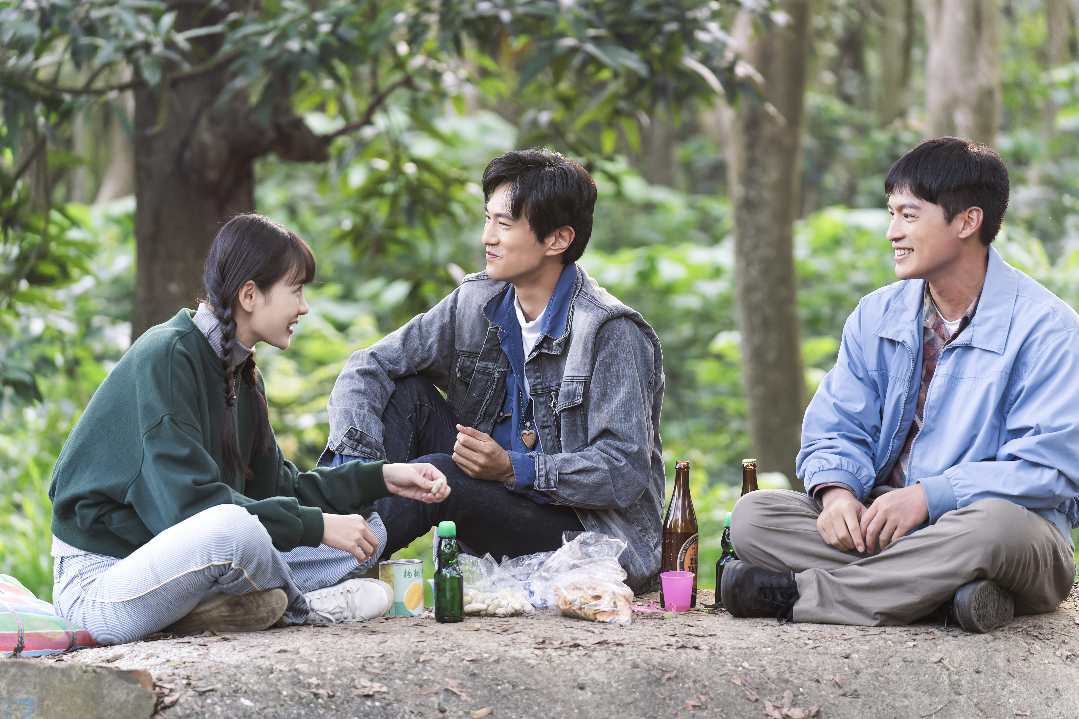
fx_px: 5065
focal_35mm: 169
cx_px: 540
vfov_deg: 8.1
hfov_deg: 12.2
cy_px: 360
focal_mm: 169
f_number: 4
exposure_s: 1/320
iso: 3200
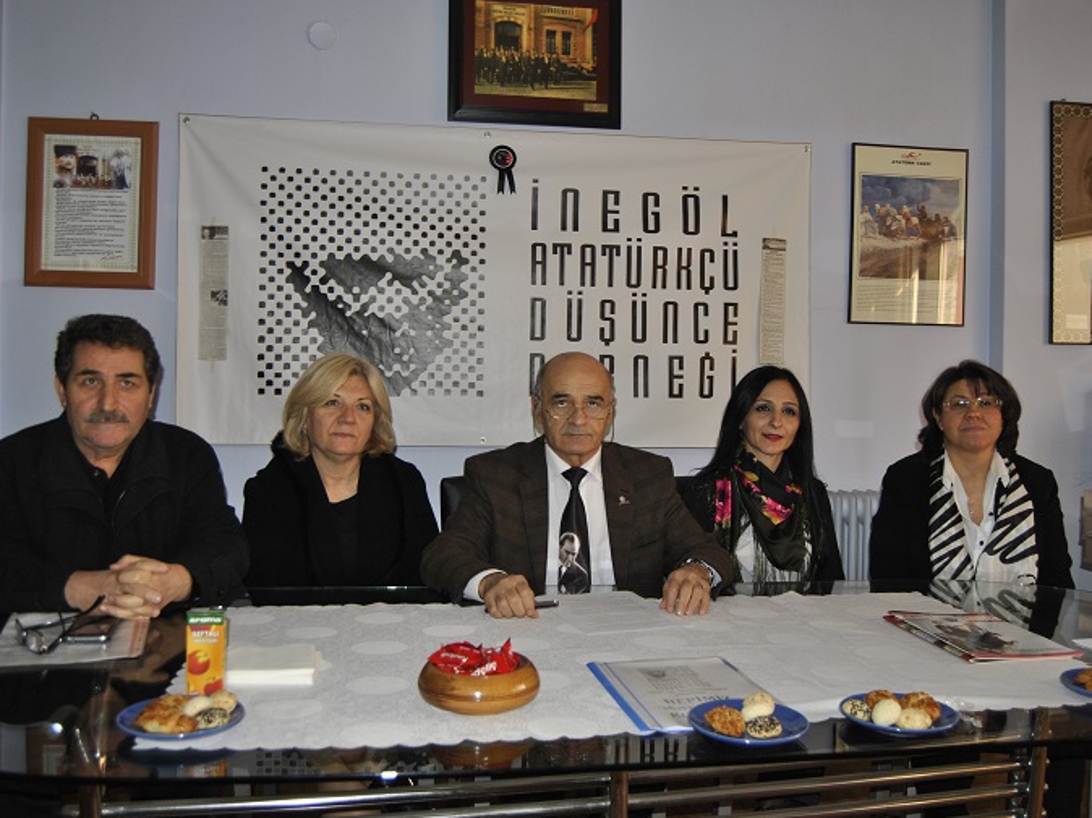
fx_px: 995
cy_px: 411
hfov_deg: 57.5
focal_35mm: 32
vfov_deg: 44.7
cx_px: 558
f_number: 3.5
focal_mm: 19
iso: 200
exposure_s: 1/60
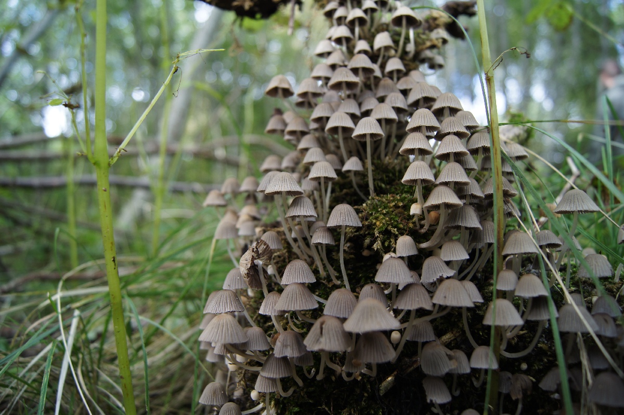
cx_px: 312
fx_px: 468
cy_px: 208
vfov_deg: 47.9
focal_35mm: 27
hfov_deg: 67.4
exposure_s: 1/20
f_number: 3.5
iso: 100
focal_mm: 18
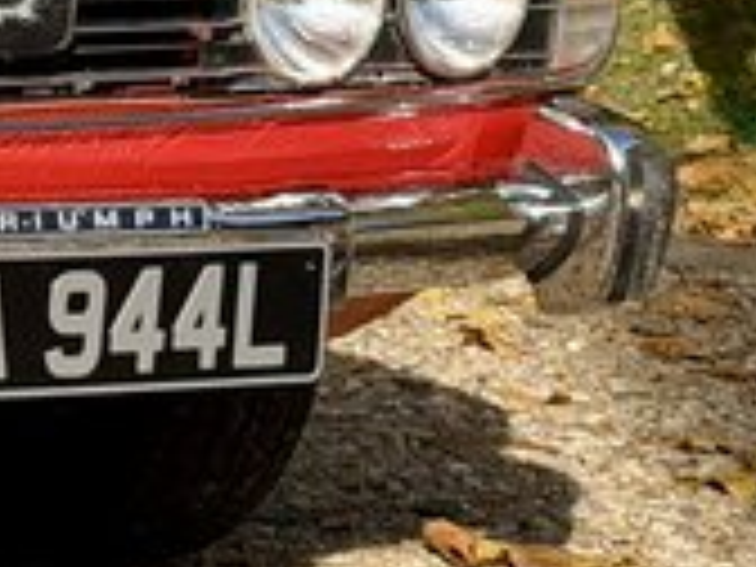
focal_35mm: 228
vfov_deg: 6.5
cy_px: 58
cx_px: -810
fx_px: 4979
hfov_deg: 8.2
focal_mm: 6.76
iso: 64
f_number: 1.78
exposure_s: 1/2976
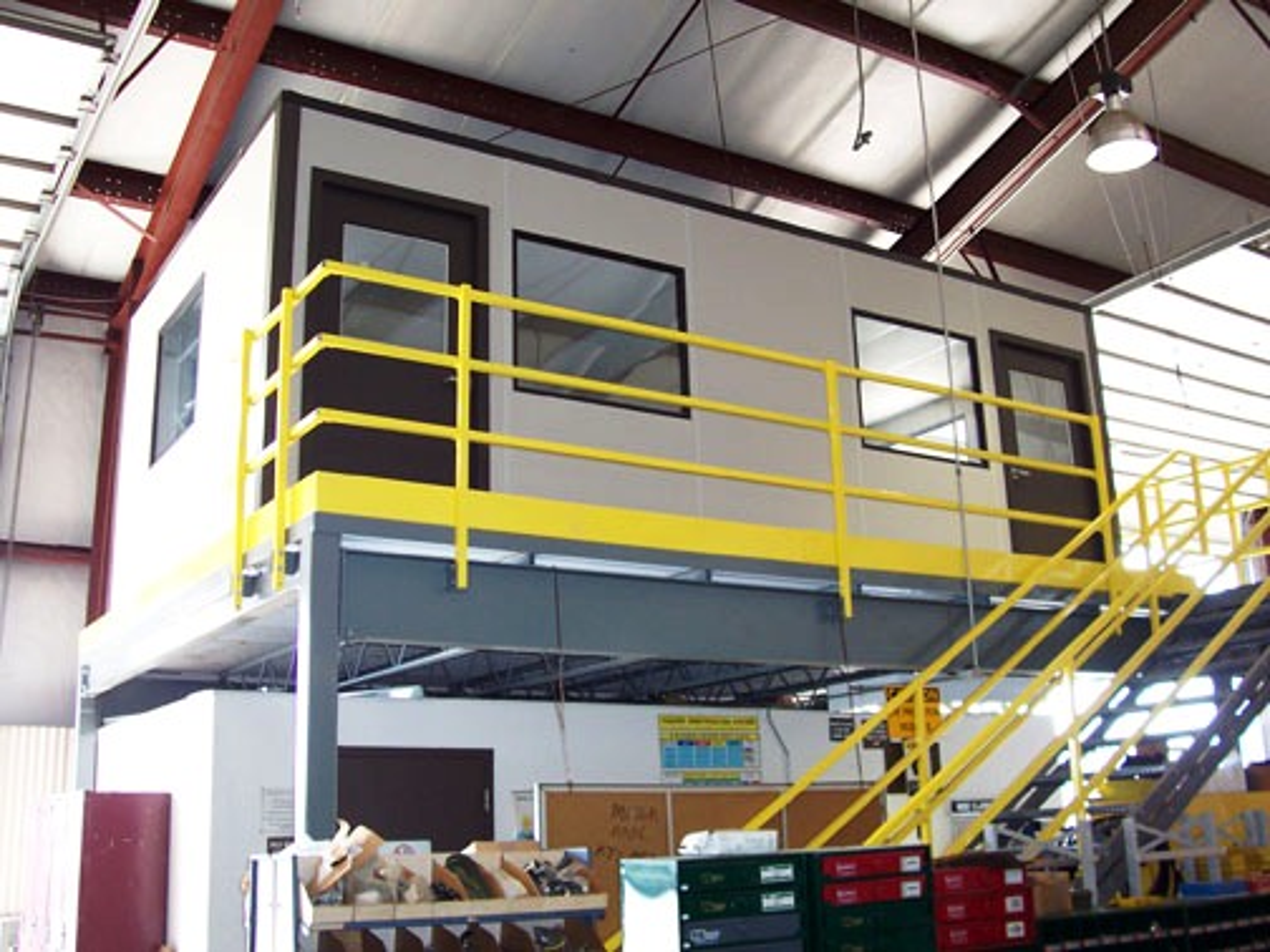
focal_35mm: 37
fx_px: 1357
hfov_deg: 50.1
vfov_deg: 38.7
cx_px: 635
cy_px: 476
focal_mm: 5.6
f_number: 2.8
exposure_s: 1/60
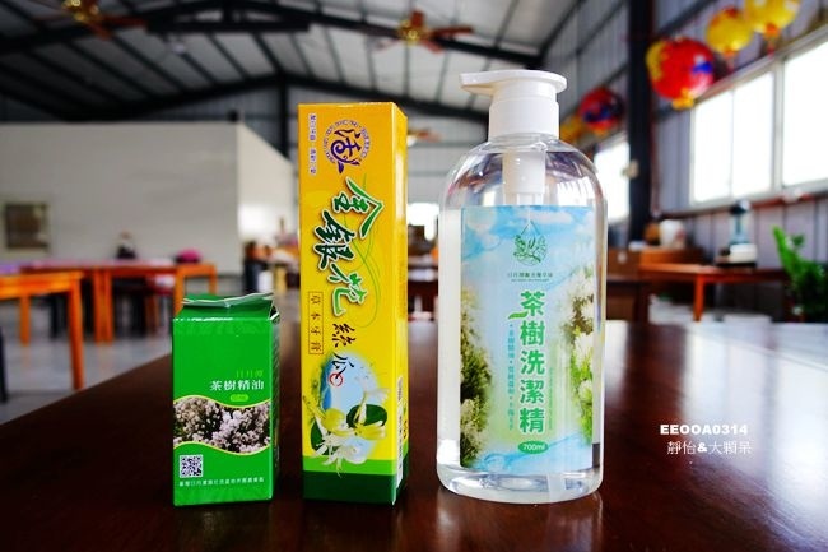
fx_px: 552
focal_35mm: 24
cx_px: 414
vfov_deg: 53.1
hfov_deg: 73.8
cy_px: 276
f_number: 2
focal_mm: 8.8
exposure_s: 1/30
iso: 125
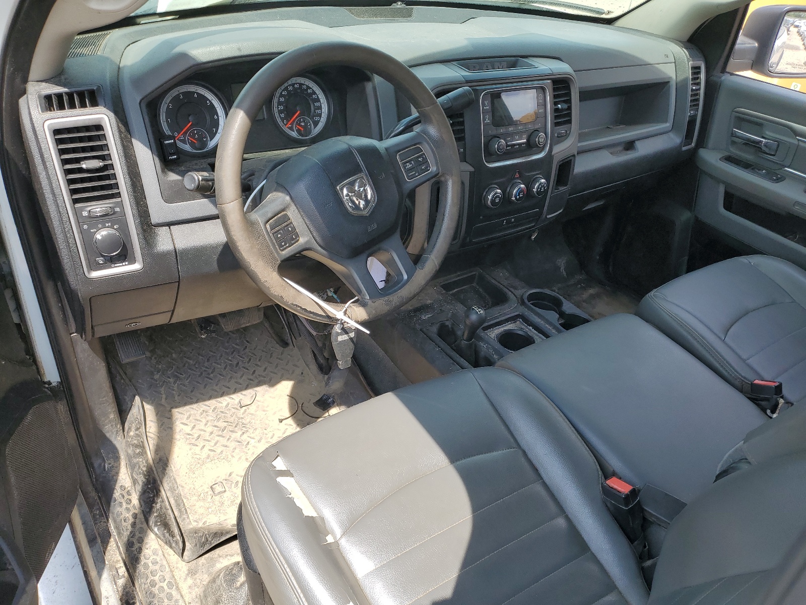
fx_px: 605
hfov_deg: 67.3
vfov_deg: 53.1
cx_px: 403
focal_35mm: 26
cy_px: 302
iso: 50
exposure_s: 1/833
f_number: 1.5
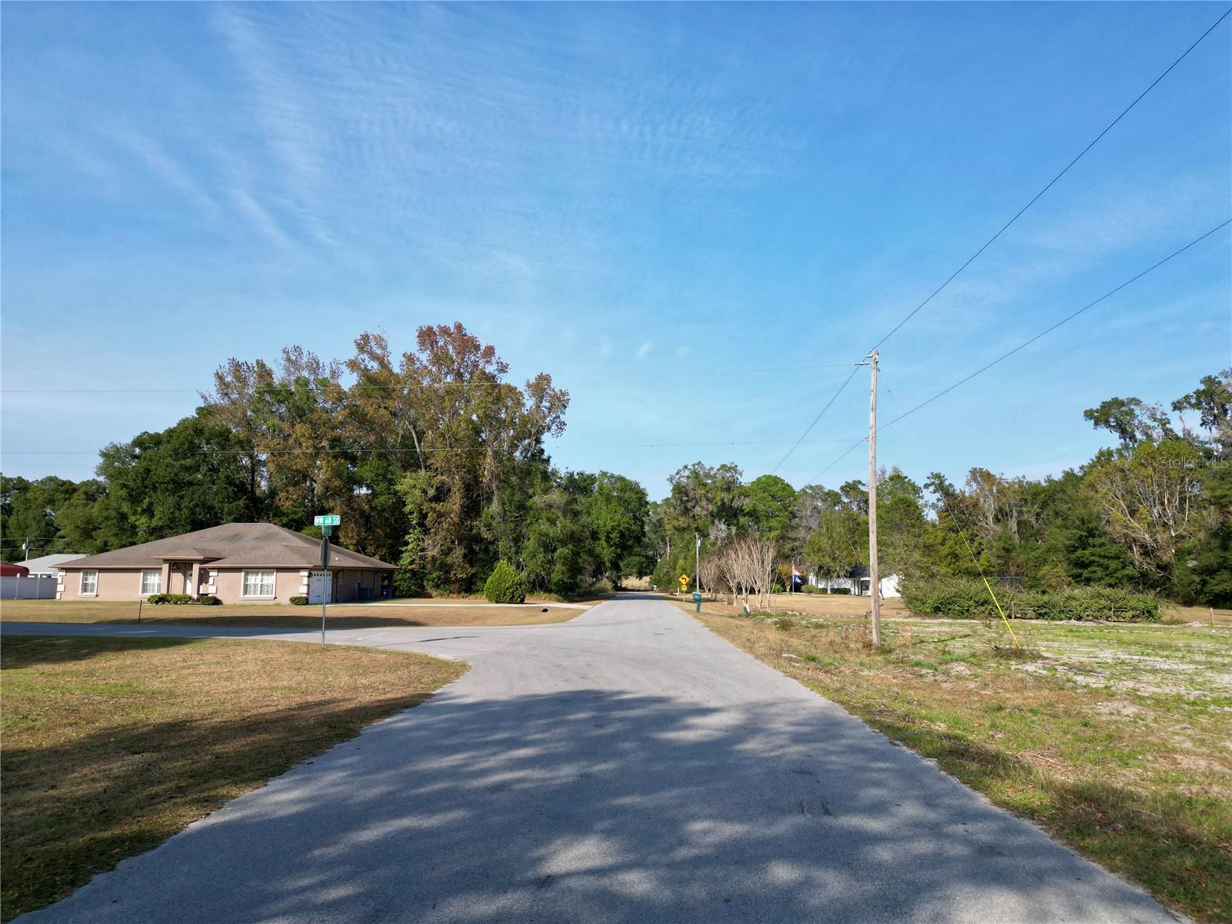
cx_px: 616
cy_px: 462
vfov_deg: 56.8
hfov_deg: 71.6
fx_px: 854
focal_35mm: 24
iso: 110
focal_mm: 6.72
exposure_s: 1/2500
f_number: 1.7
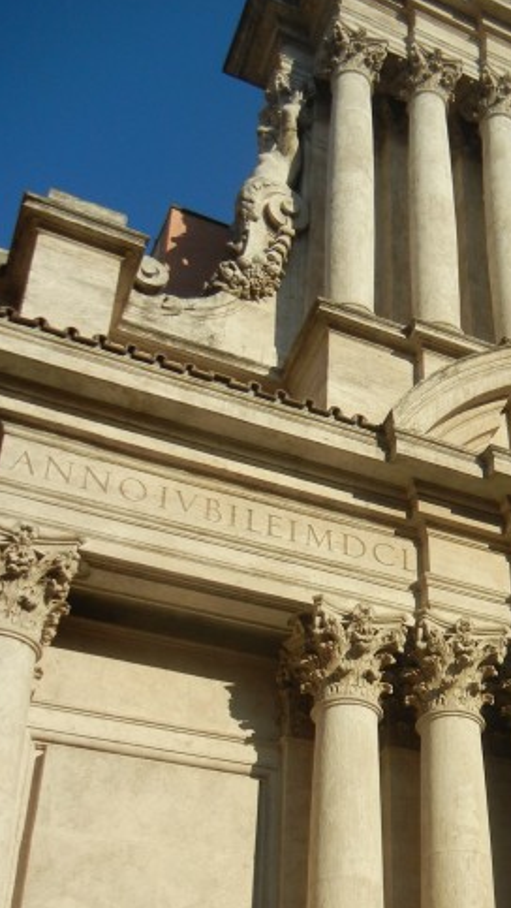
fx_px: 1251
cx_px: 511
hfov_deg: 22.2
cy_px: 645
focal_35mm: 52
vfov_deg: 39.1
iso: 160
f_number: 7
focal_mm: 5.4
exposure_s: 1/460
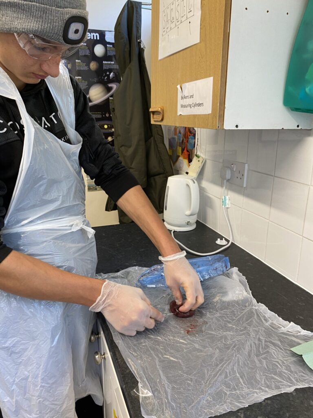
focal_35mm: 26
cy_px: 209
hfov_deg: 53.1
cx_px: 156
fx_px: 313
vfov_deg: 67.3
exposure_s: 1/50
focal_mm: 4.25
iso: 64
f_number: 1.8
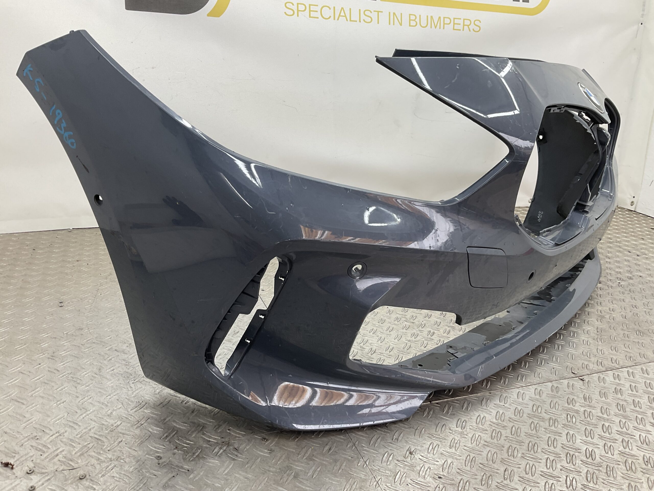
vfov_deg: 48.2
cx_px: 327
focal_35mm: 29
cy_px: 246
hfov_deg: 61.7
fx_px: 548
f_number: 1.8
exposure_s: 1/100
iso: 25
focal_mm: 3
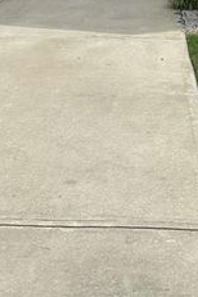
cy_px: -82
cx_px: 31
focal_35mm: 72
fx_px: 594
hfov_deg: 18.7
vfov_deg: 24.7
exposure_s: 1/7576
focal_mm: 6.86
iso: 80
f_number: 1.78
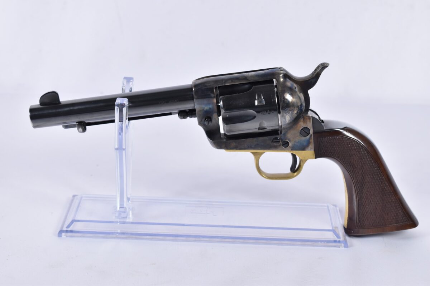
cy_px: 143
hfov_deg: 29.2
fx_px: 824
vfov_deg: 19.7
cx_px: 215
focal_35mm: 69
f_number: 5.3
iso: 640
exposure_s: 1/100
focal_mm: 46
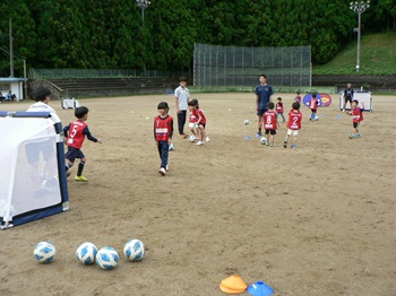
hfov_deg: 51.4
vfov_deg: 39.6
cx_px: 198
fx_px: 412
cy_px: 148
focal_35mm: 36
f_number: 2.8
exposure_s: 1/200
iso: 80
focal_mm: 6
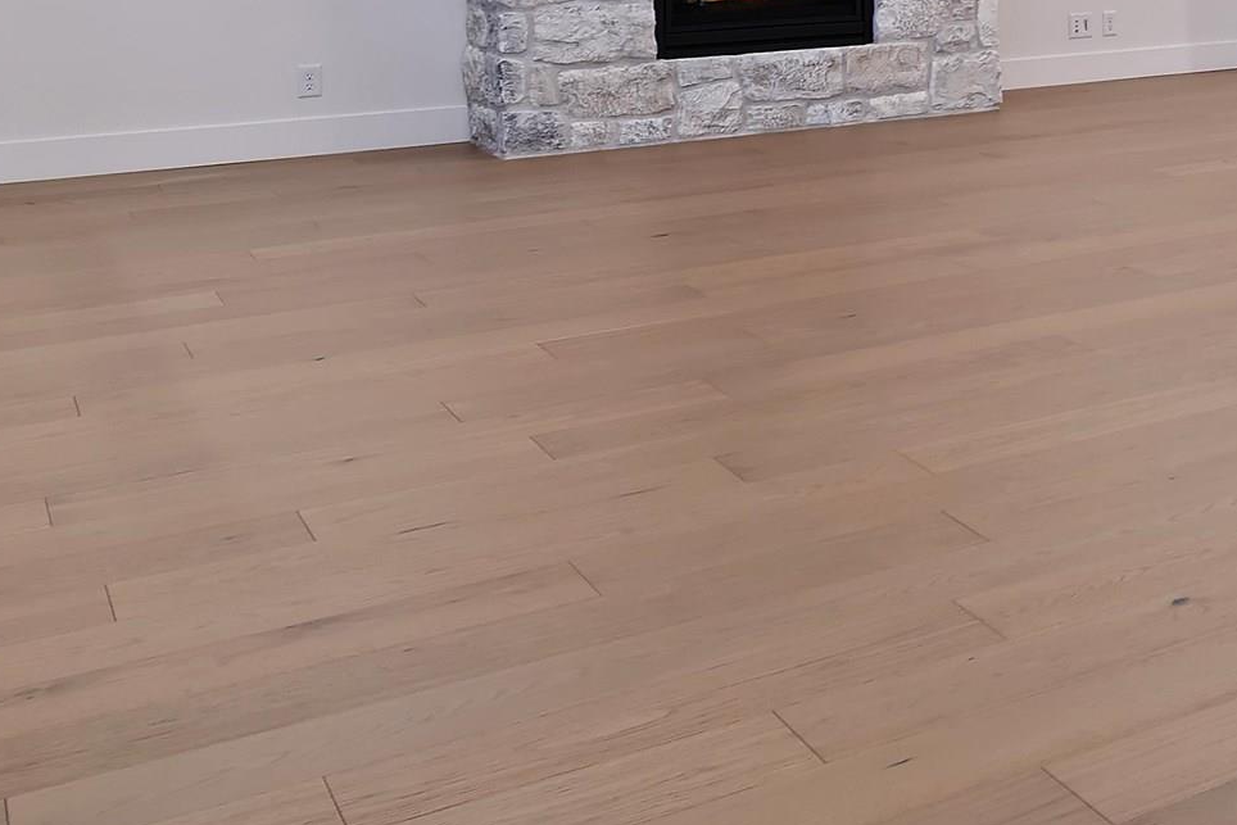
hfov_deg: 31.2
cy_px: -154
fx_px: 1753
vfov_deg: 24.2
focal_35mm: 51
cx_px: 1564
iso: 320
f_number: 6.3
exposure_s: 1/2
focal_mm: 11
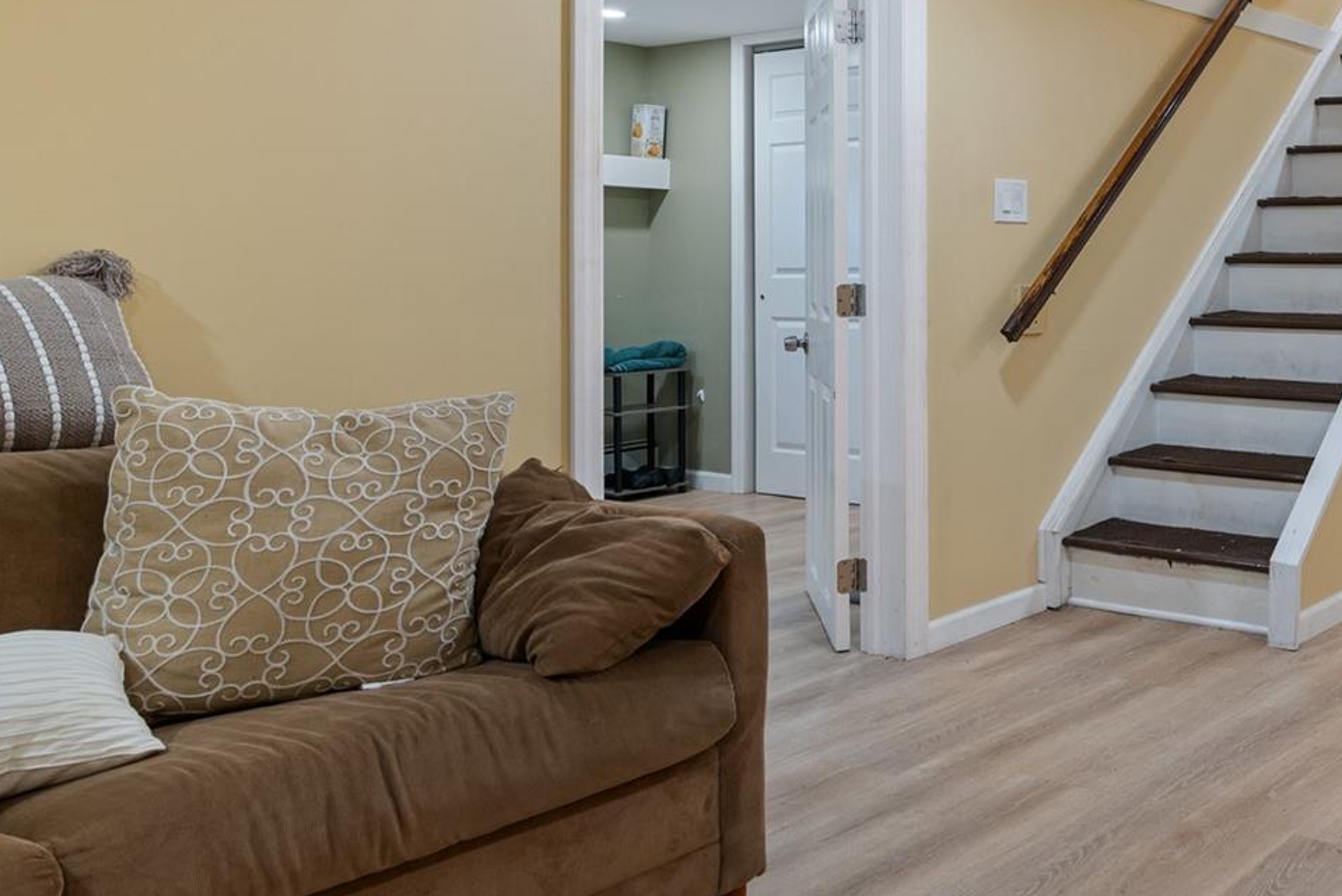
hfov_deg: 46.1
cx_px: 1423
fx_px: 1193
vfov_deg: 40.4
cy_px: 262
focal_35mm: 32
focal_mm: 15
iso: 500
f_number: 8
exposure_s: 1/8
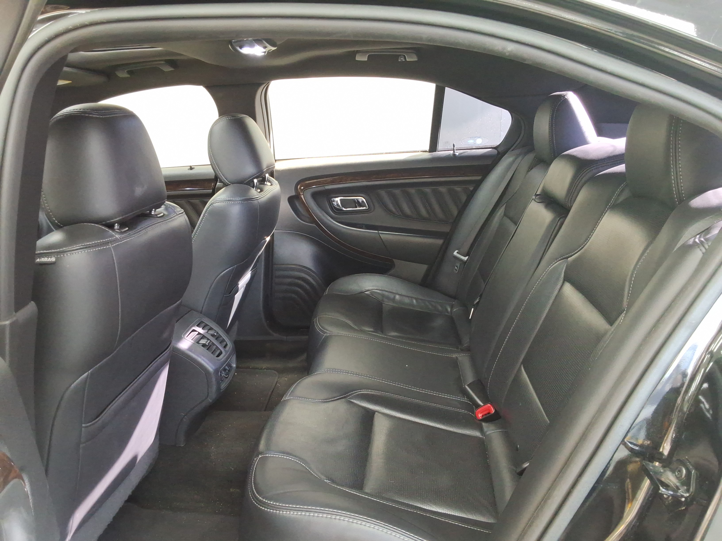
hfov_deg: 63.4
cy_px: 270
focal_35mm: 28
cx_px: 361
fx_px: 584
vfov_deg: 49.7
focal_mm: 2.91
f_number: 1.9
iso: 122
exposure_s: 1/40
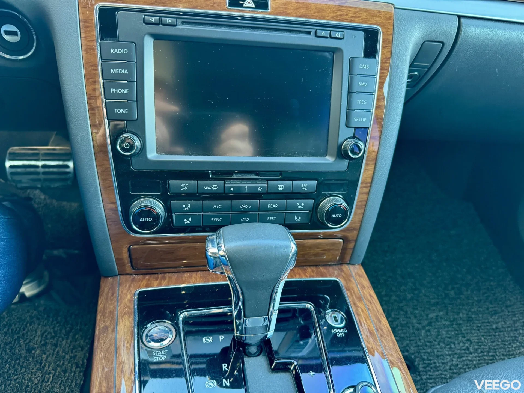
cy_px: 196
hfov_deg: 71.6
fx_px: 363
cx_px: 262
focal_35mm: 24
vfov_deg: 56.8
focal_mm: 6.76
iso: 400
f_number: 1.78
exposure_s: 1/52
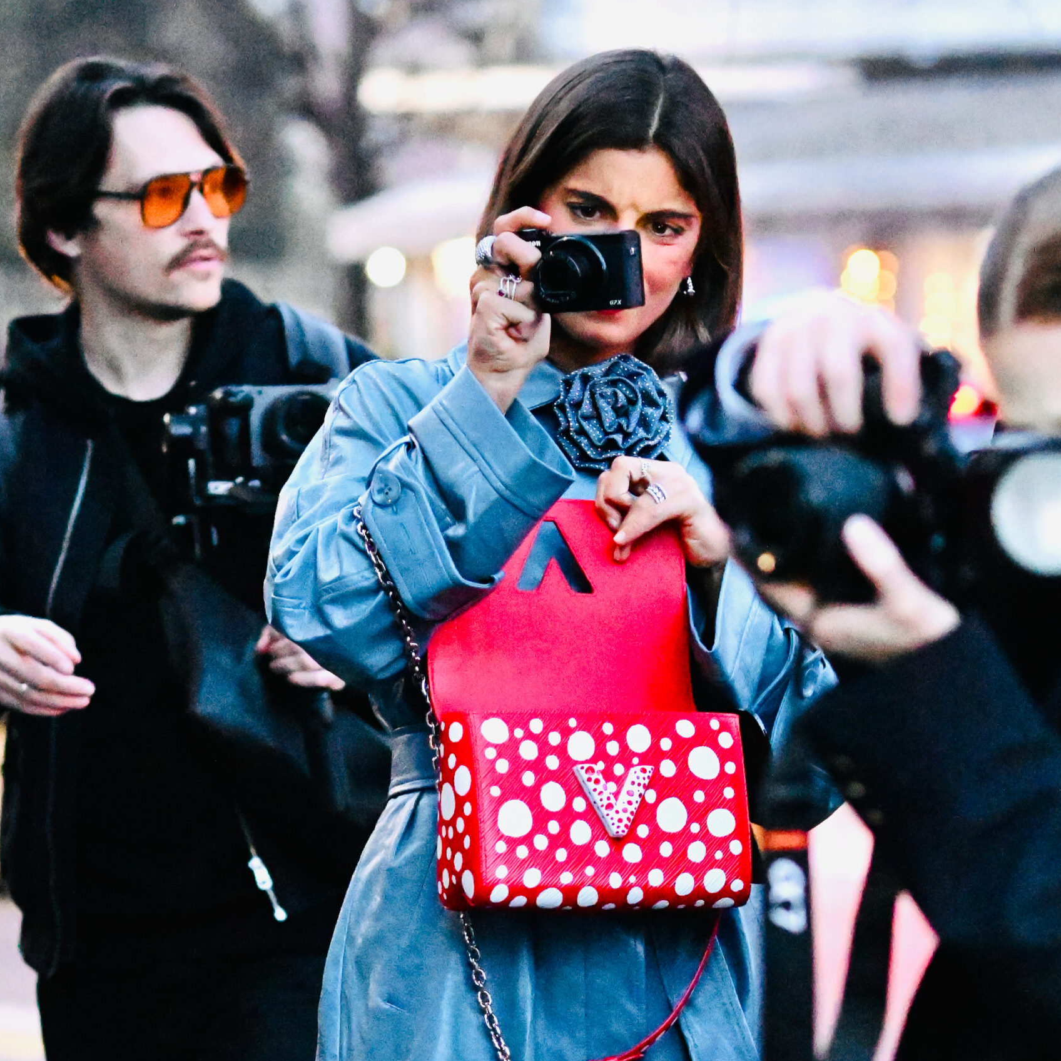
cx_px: 627
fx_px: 3780
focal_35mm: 109
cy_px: 531
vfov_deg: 16.0
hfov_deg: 16.0
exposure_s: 1/400
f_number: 2.5
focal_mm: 85
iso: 20000
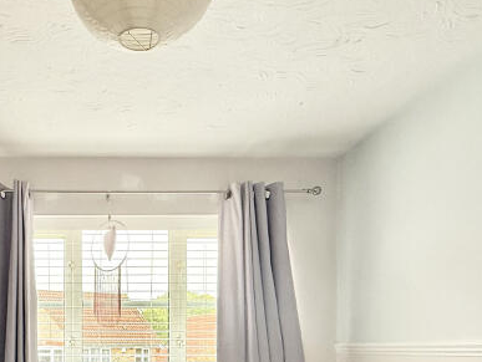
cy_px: 360
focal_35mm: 37
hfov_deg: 46.6
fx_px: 516
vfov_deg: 35.2
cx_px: 77
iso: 125
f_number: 2.2
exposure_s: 1/99
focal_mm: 2.22
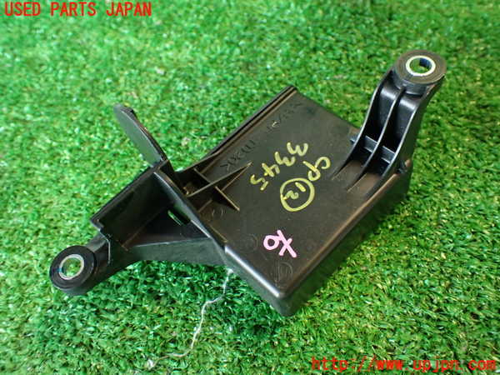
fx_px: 462
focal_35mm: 32
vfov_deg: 44.2
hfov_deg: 56.8
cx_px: 250
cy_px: 188
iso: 400
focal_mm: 5.79
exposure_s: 1/30
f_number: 2.4
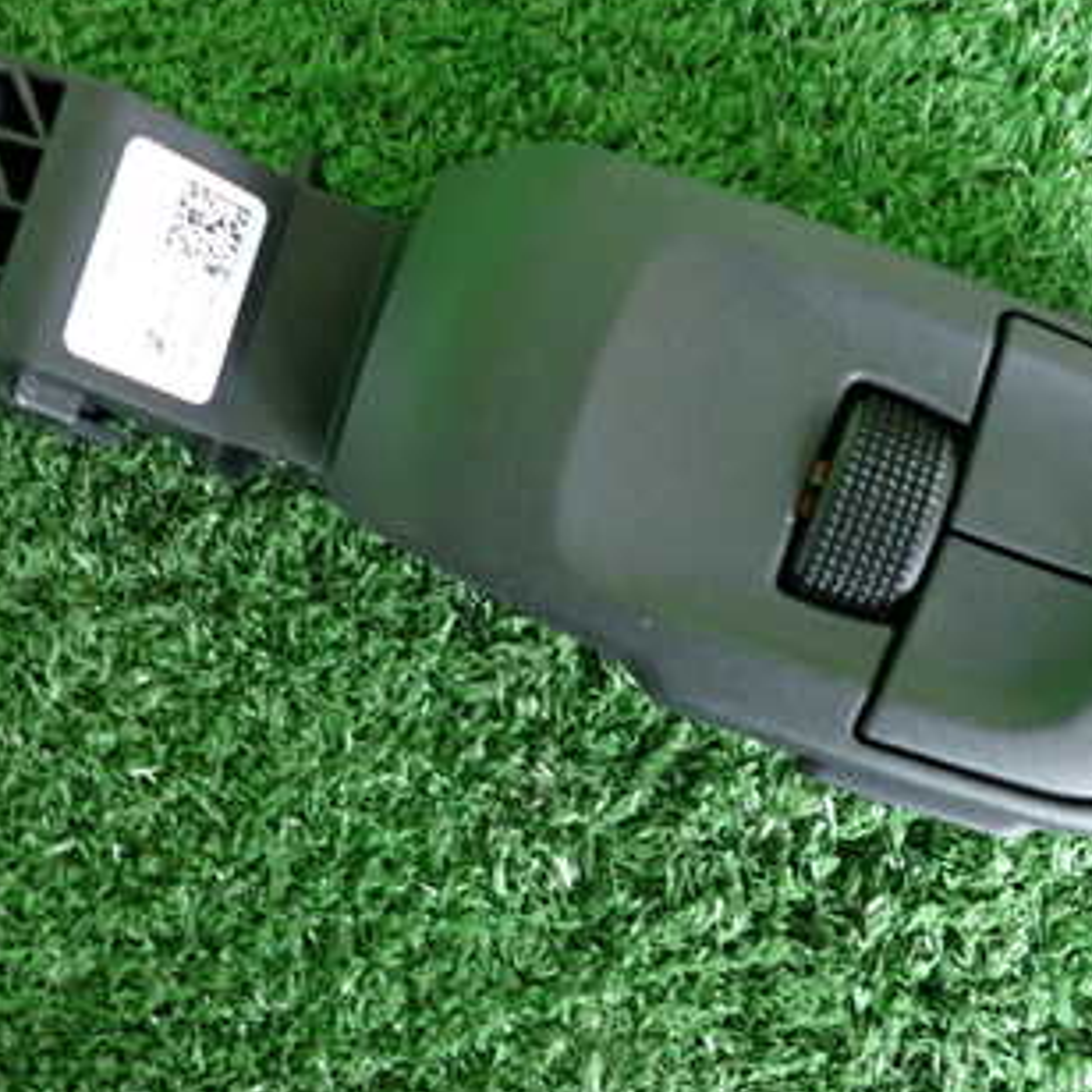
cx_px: 592
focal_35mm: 43
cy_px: 464
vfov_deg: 39.1
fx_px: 1535
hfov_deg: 39.1
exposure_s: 1/30
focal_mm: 4.5
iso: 320
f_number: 2
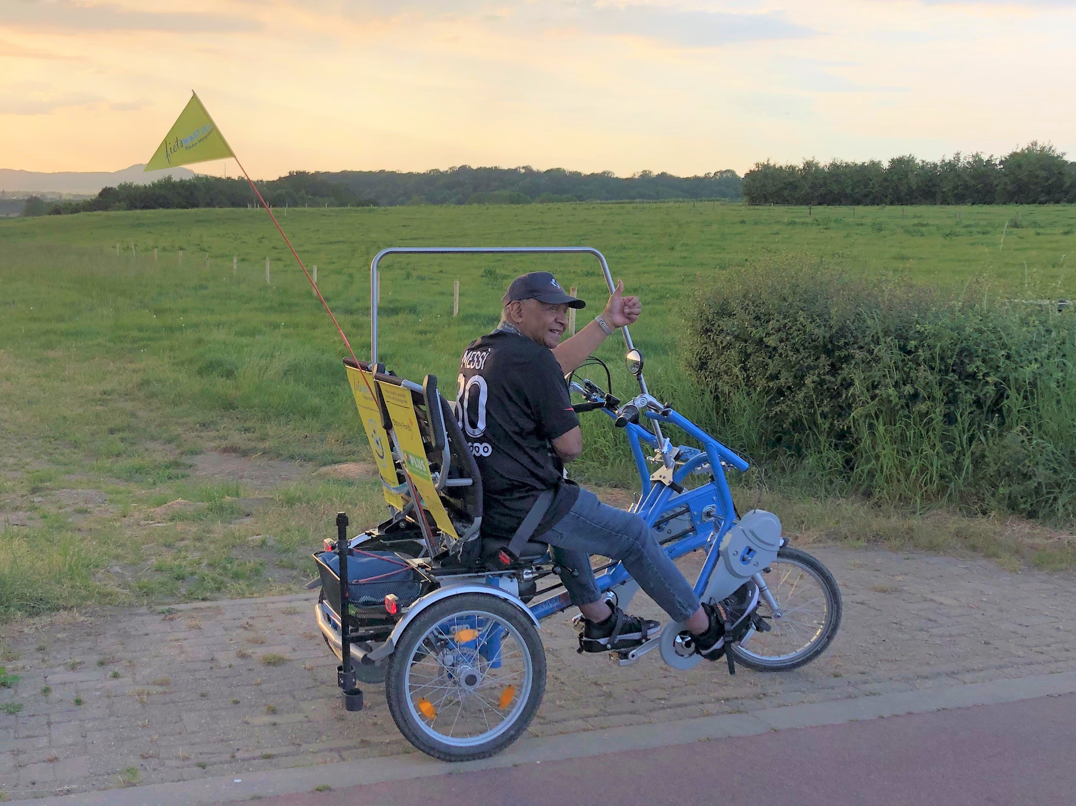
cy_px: 403
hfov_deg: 63.4
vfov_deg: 49.7
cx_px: 538
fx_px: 870
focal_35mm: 28
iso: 20
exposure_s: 1/466
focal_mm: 3.99
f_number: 1.8
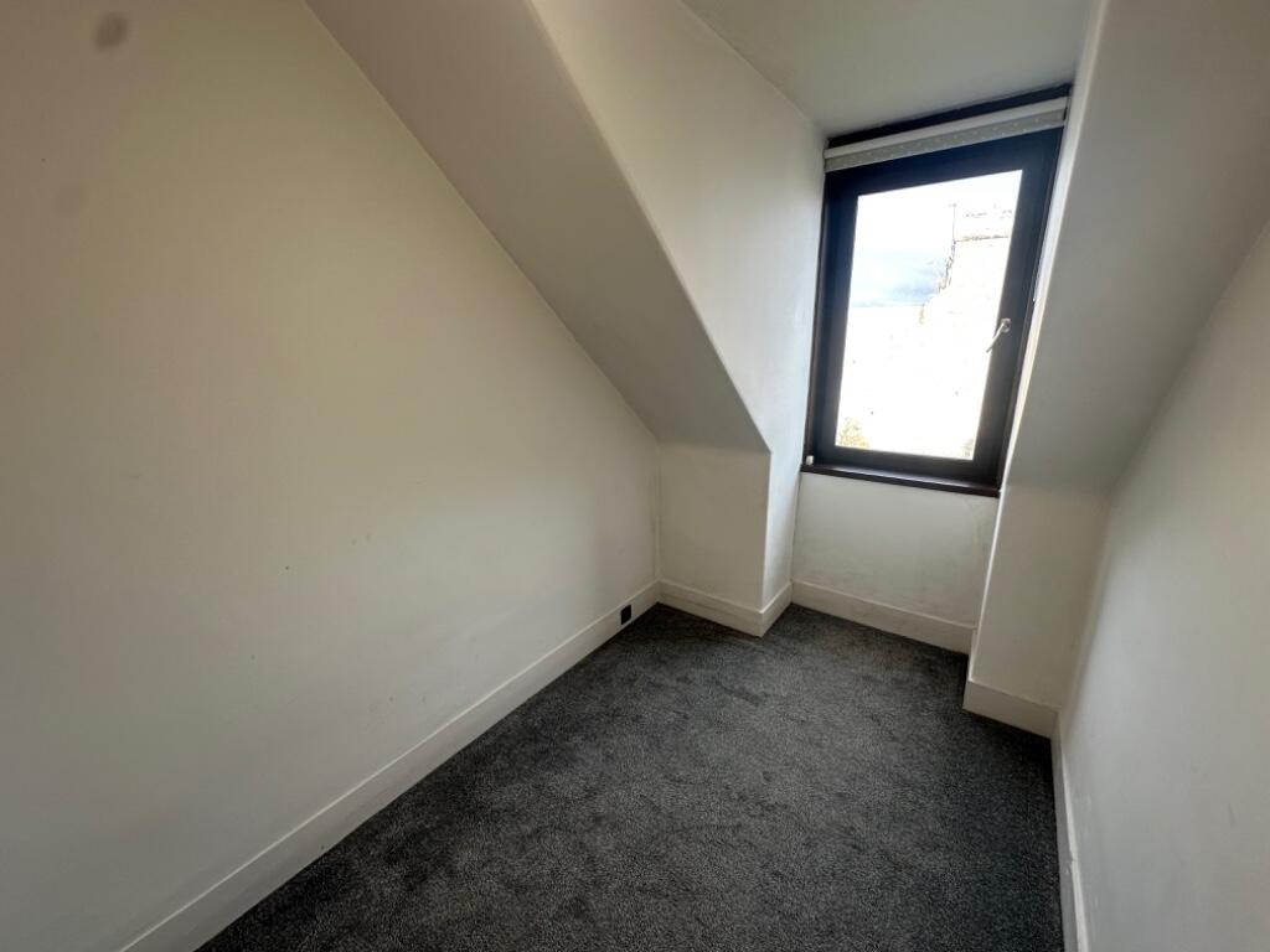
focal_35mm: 14
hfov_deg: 102.1
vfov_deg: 85.7
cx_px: 635
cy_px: 476
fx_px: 514
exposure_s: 1/99
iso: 50
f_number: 2.2
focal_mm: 2.22
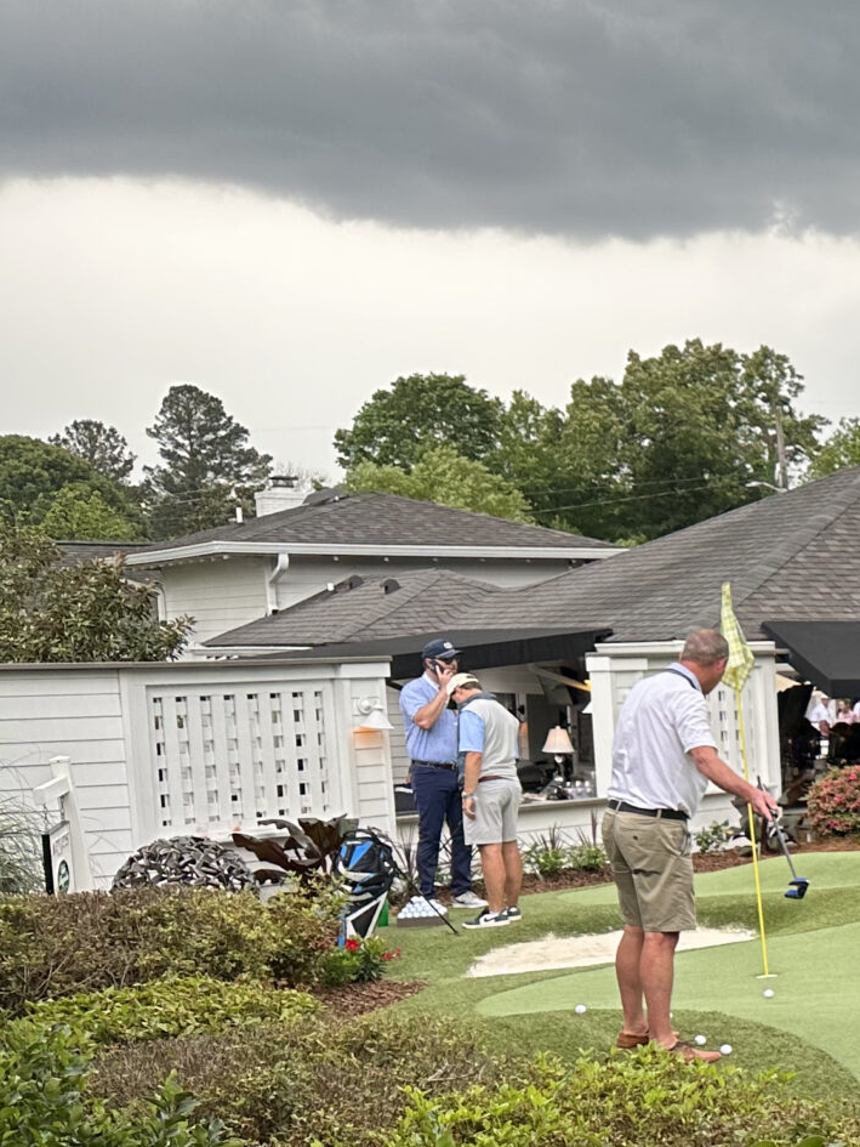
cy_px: 856
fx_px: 2153
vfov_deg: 29.4
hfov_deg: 18.1
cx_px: 1525
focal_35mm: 65
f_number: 1.78
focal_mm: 6.86
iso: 80
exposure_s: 1/729
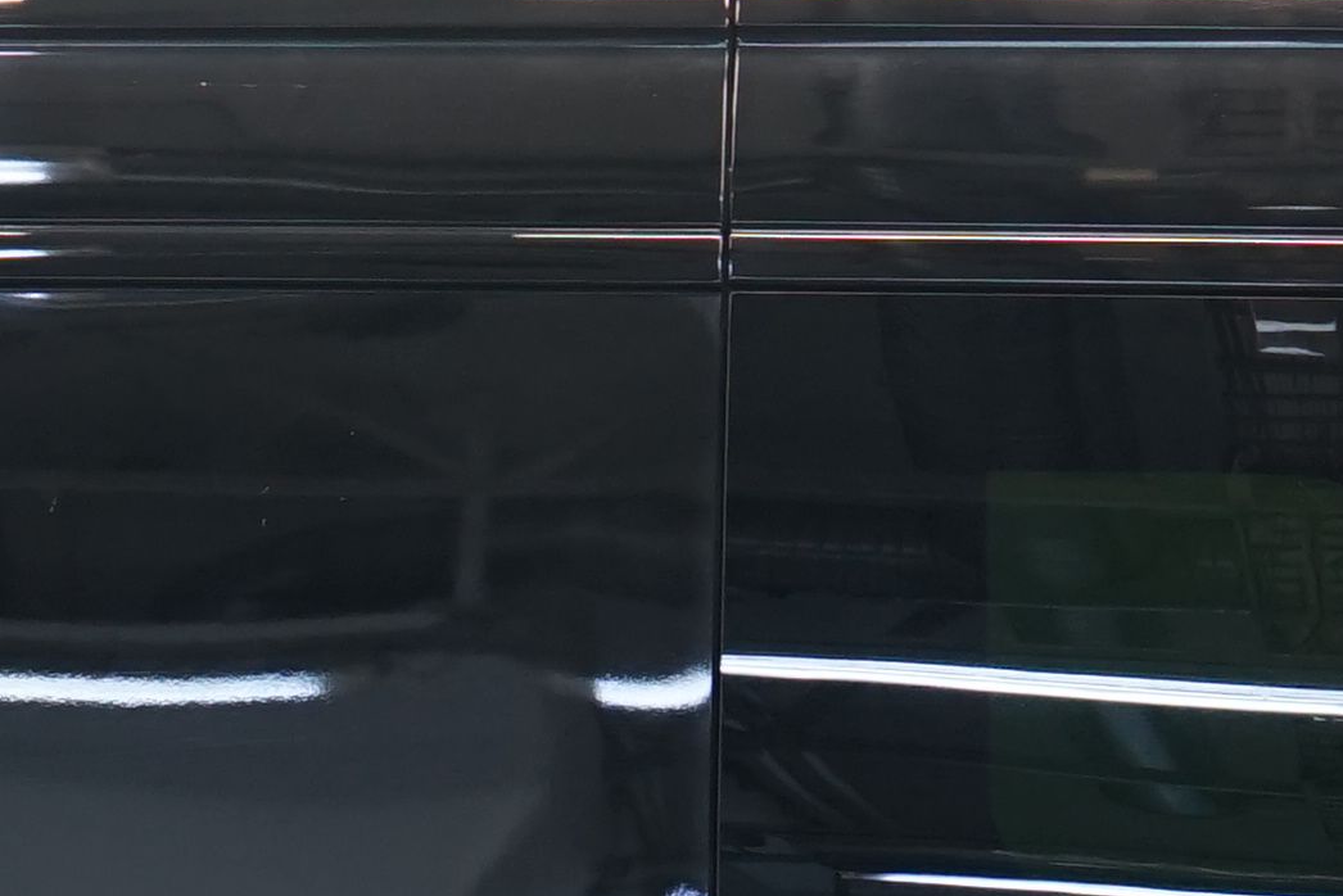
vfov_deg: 4.8
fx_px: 10485
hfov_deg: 7.3
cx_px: 1161
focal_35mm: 281
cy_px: 1483
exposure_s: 1/25
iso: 500
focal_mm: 49
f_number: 4.5
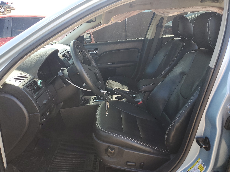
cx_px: 115
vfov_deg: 53.1
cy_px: 86
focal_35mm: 26
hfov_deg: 67.3
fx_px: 173
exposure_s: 1/233
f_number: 1.5
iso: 50
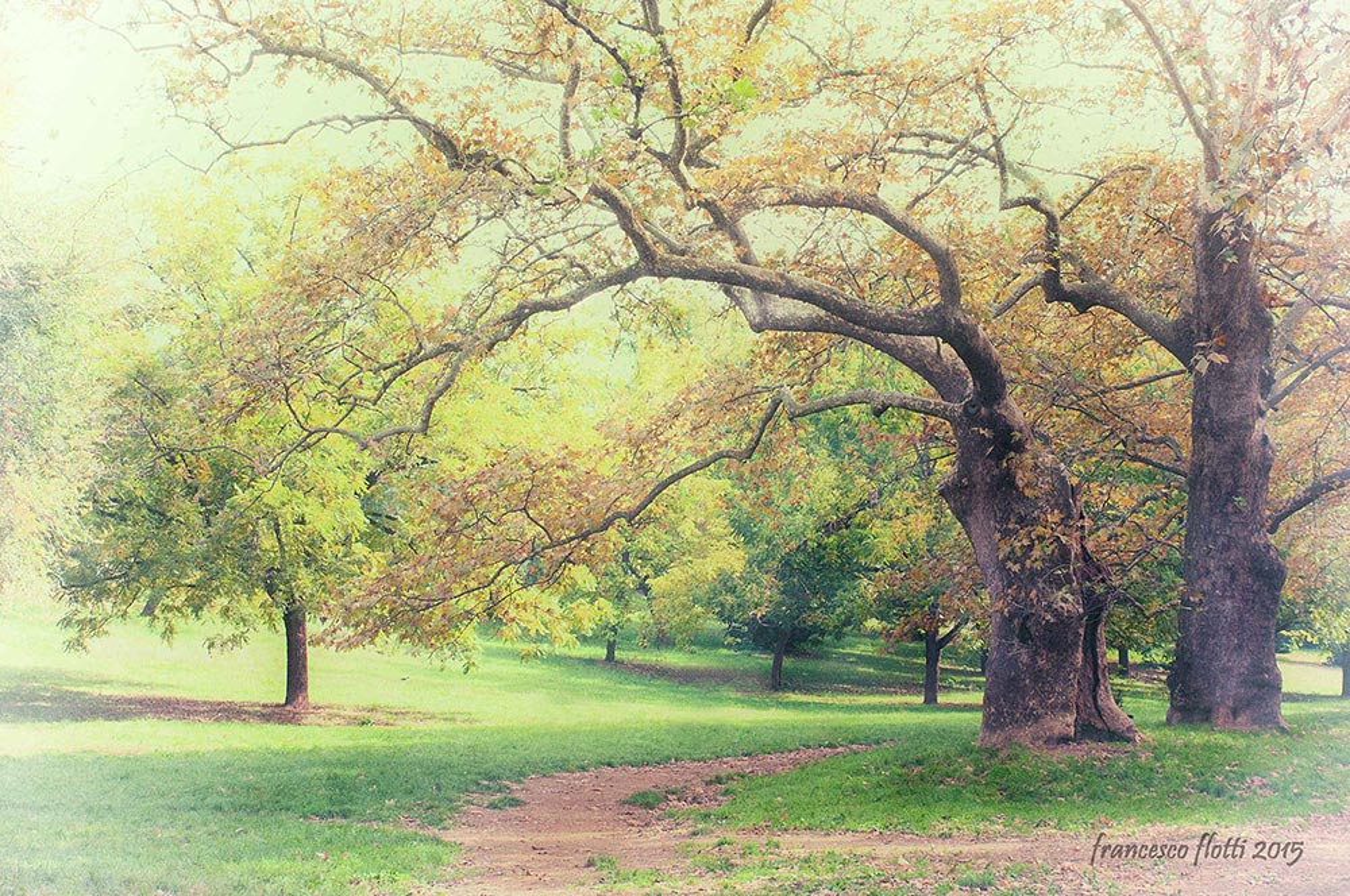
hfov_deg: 31.9
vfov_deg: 21.5
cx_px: 675
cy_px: 448
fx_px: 2359
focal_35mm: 63
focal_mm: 42
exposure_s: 1/400
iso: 640
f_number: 7.1
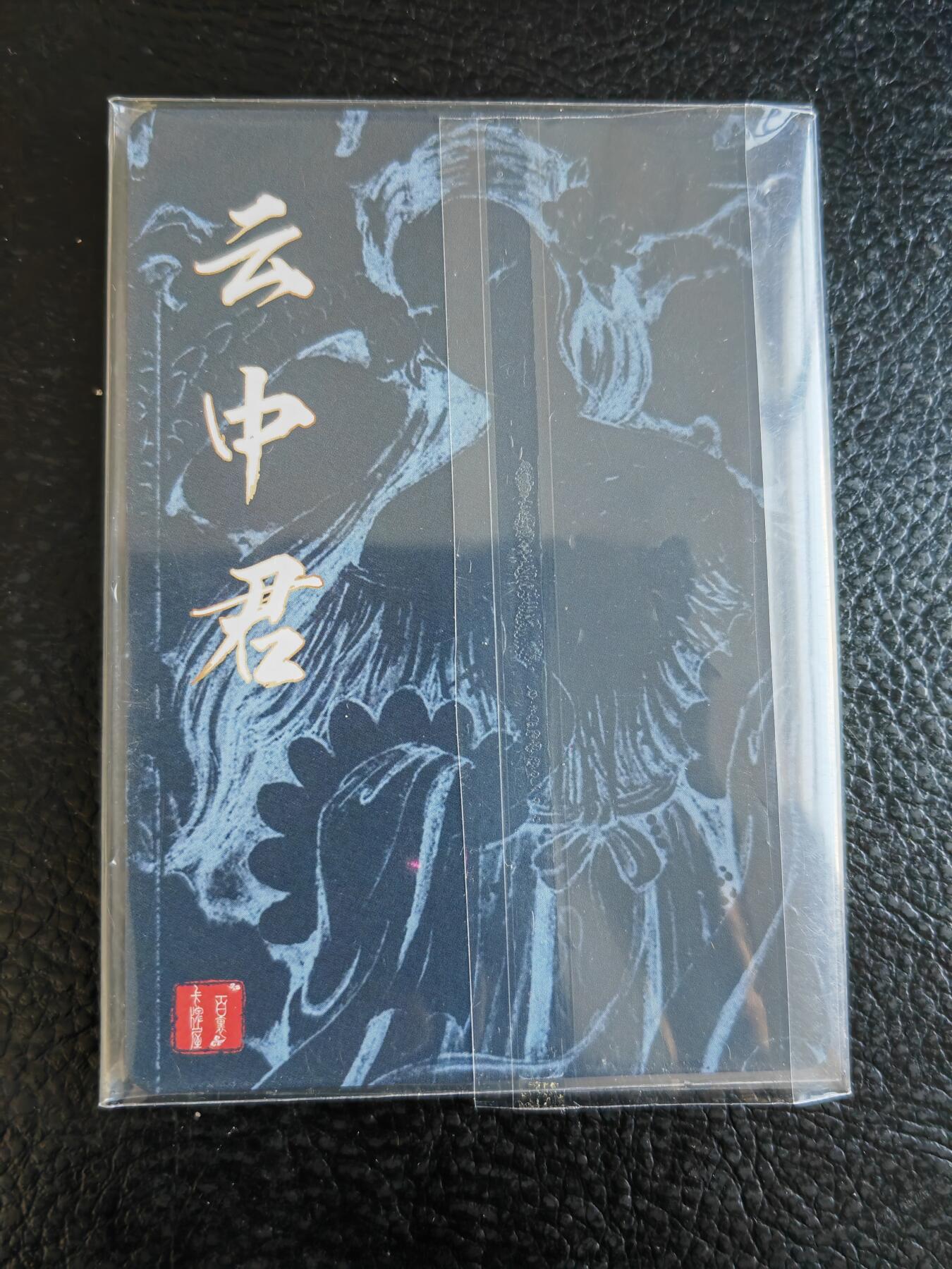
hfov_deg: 51.4
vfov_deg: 65.3
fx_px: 990
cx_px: 476
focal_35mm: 27
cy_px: 634
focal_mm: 5.53
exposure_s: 1/100
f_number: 1.8
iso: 400
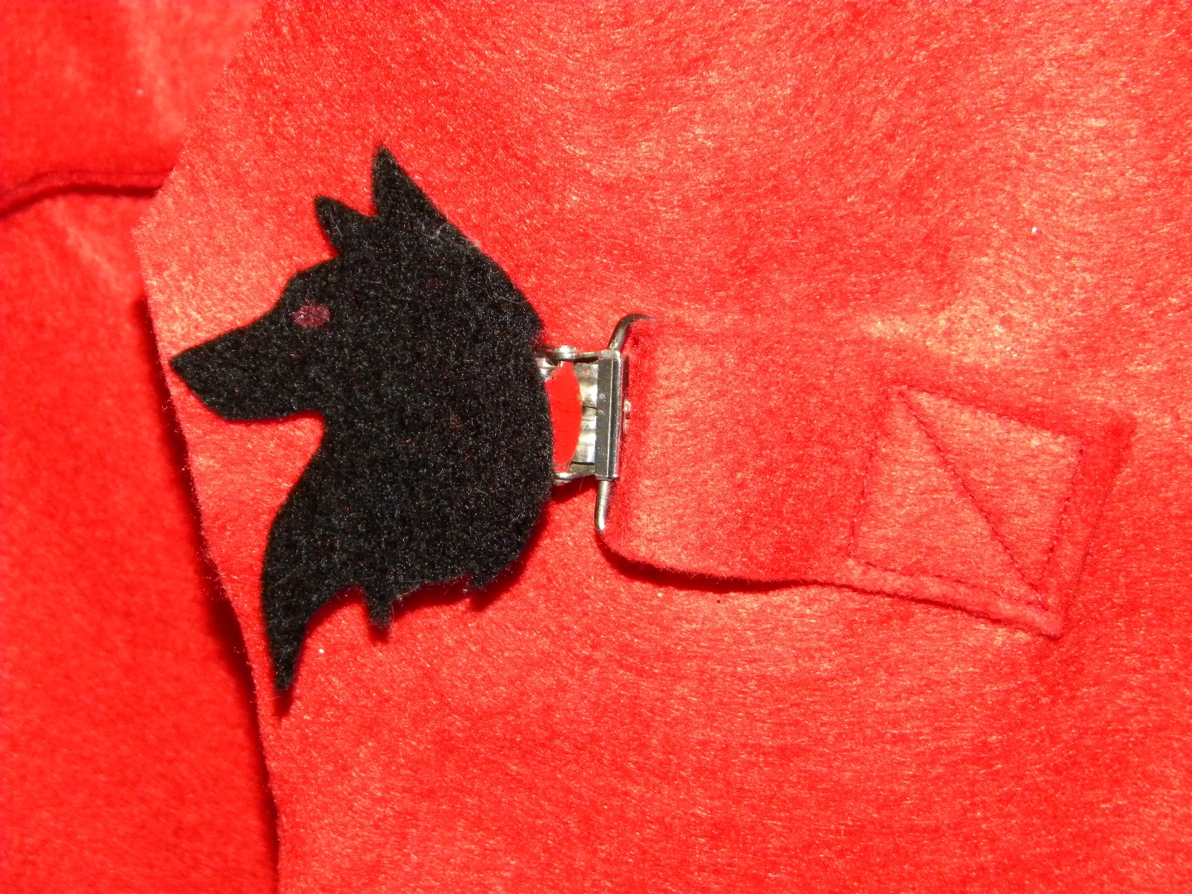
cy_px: 447
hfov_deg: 23.6
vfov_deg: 17.8
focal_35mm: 83
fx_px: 2858
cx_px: 596
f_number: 4.5
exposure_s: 1/30
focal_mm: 15.1
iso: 400
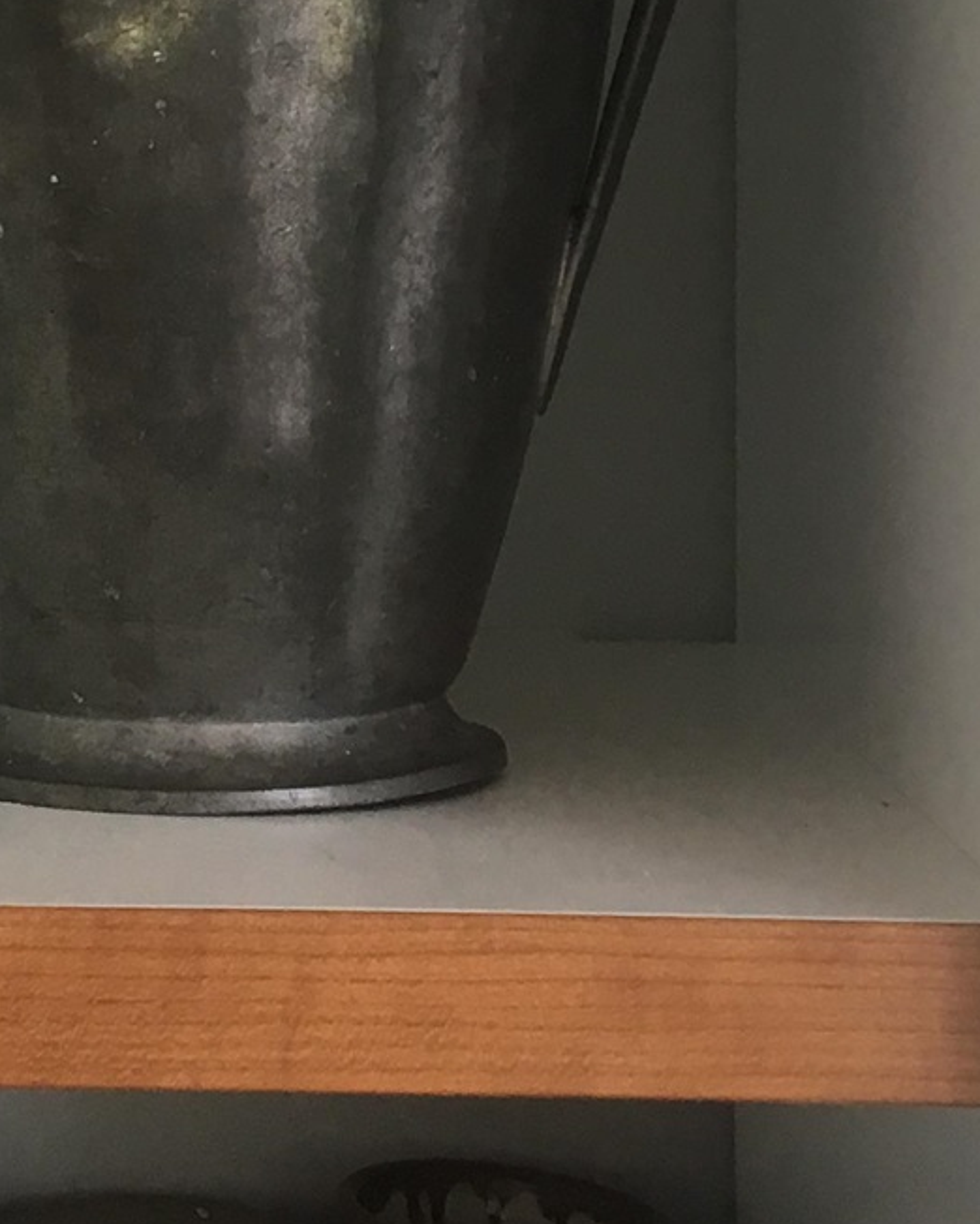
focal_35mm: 100
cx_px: 146
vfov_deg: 18.6
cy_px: -11
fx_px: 3624
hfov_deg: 15.3
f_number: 2.2
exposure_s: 1/30
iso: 50
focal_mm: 4.15
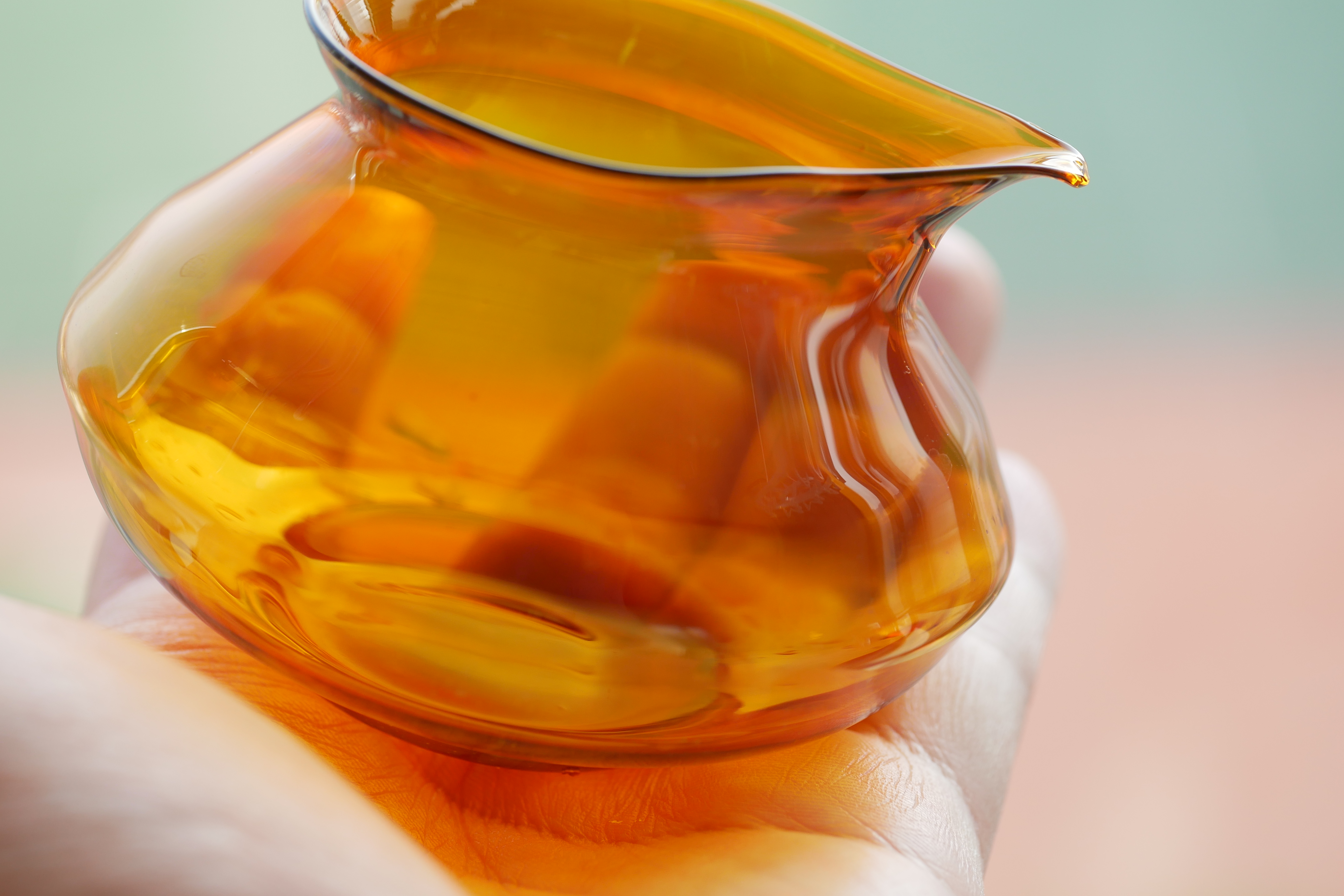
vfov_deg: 13.3
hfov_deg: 19.8
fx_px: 3845
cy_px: 384
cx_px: 665
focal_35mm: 103
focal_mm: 45
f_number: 4
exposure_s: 1/320
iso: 200
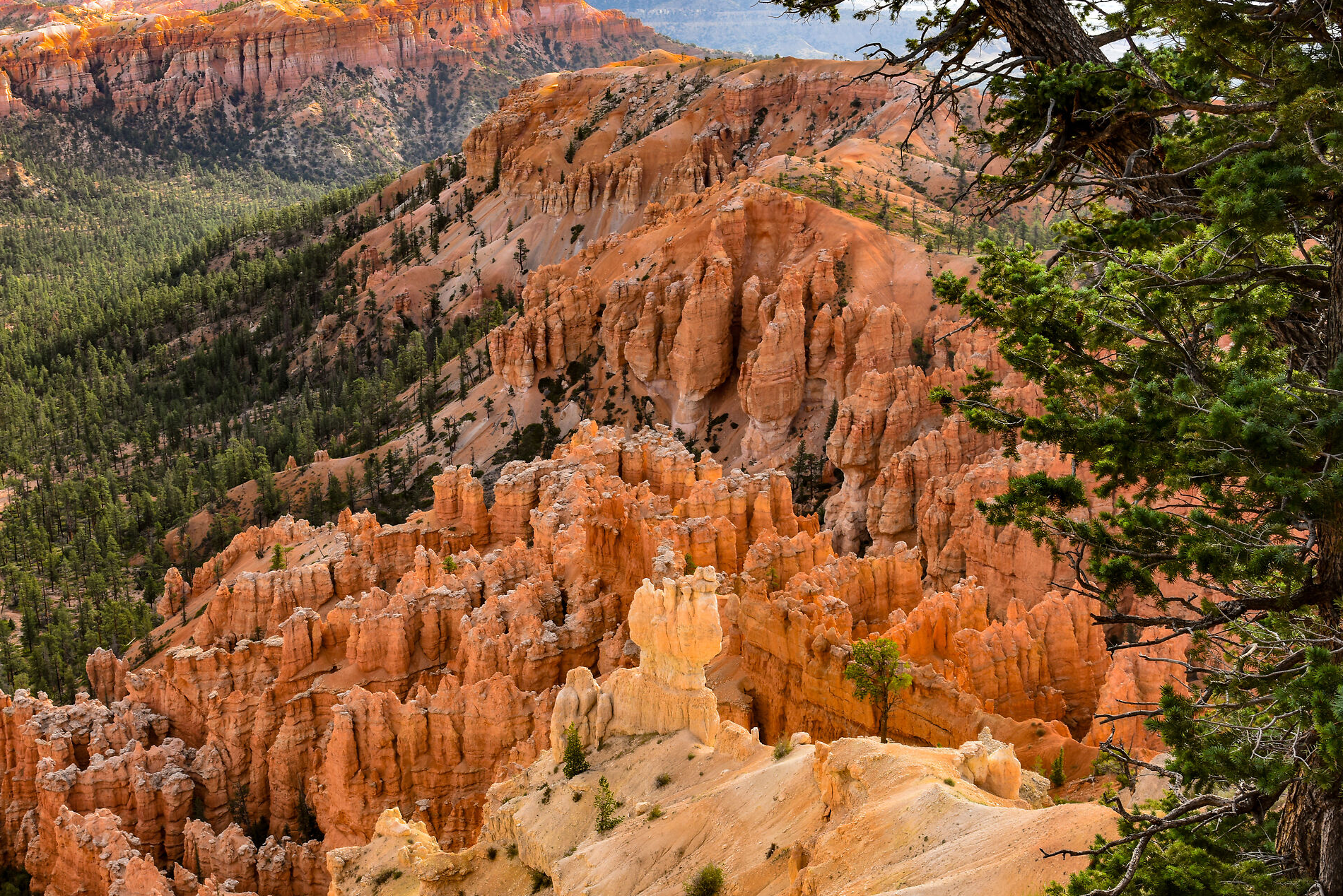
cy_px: 473
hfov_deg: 41.0
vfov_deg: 28.1
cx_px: 552
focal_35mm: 48
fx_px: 1791
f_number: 11
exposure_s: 1/30
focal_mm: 38
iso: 160
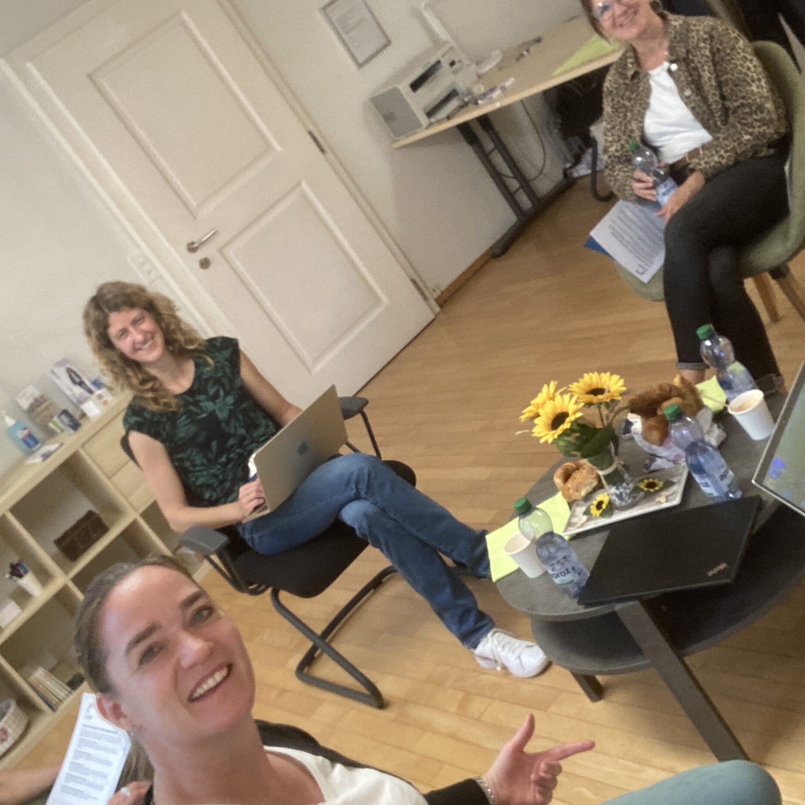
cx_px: 407
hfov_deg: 36.1
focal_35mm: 47
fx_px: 1237
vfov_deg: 36.1
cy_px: 381
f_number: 2.2
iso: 160
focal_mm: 2.87
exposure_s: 1/50
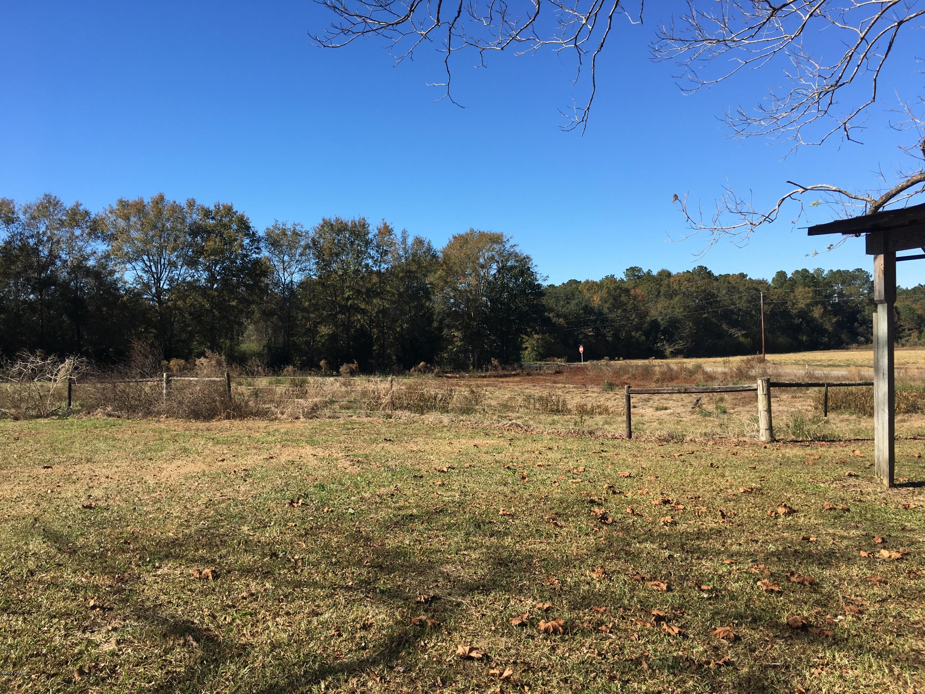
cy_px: 347
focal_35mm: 29
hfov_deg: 61.7
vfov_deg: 48.2
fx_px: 775
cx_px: 462
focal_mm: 4.15
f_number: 2.2
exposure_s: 1/1026
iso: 25
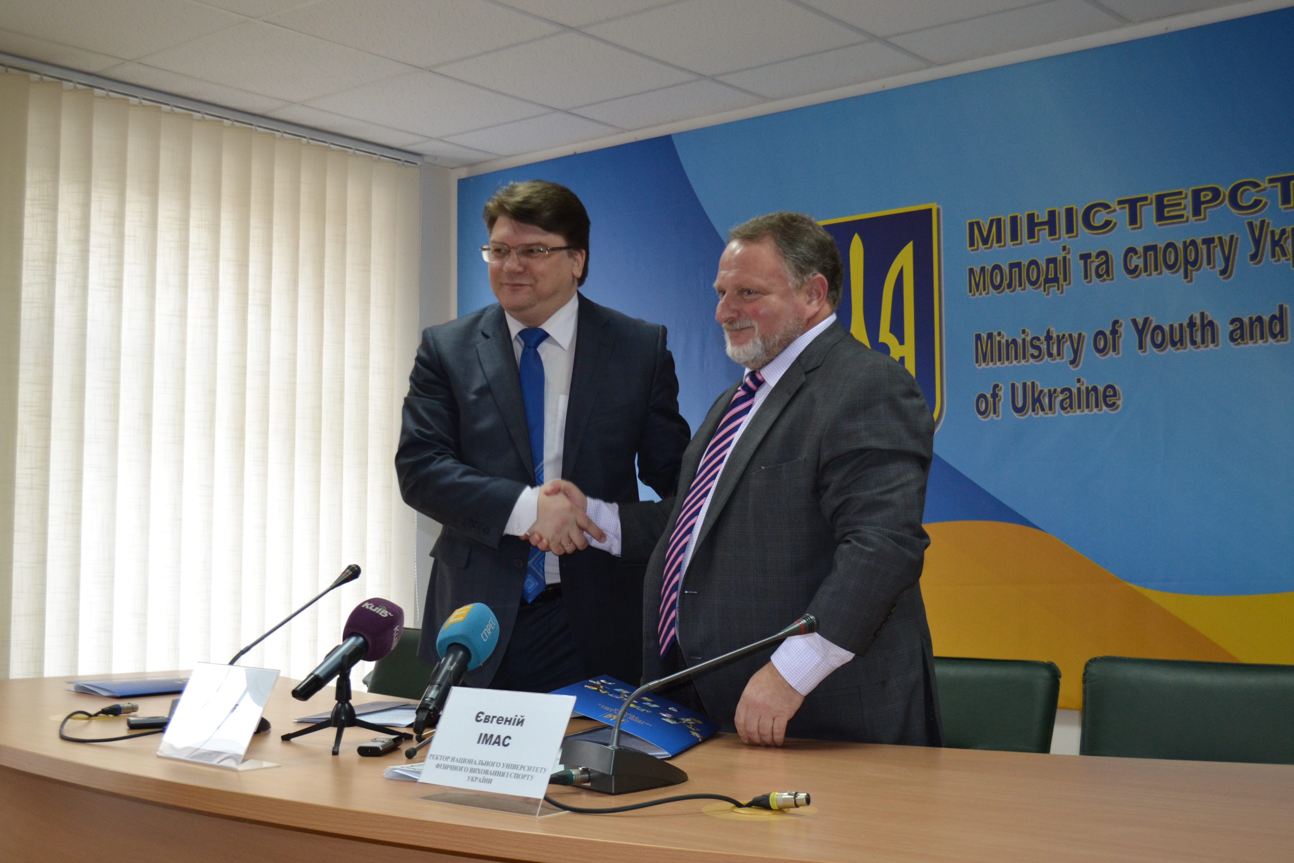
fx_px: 1510
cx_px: 647
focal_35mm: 42
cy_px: 432
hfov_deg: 46.4
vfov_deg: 31.9
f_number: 4.5
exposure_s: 1/60
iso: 900
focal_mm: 28
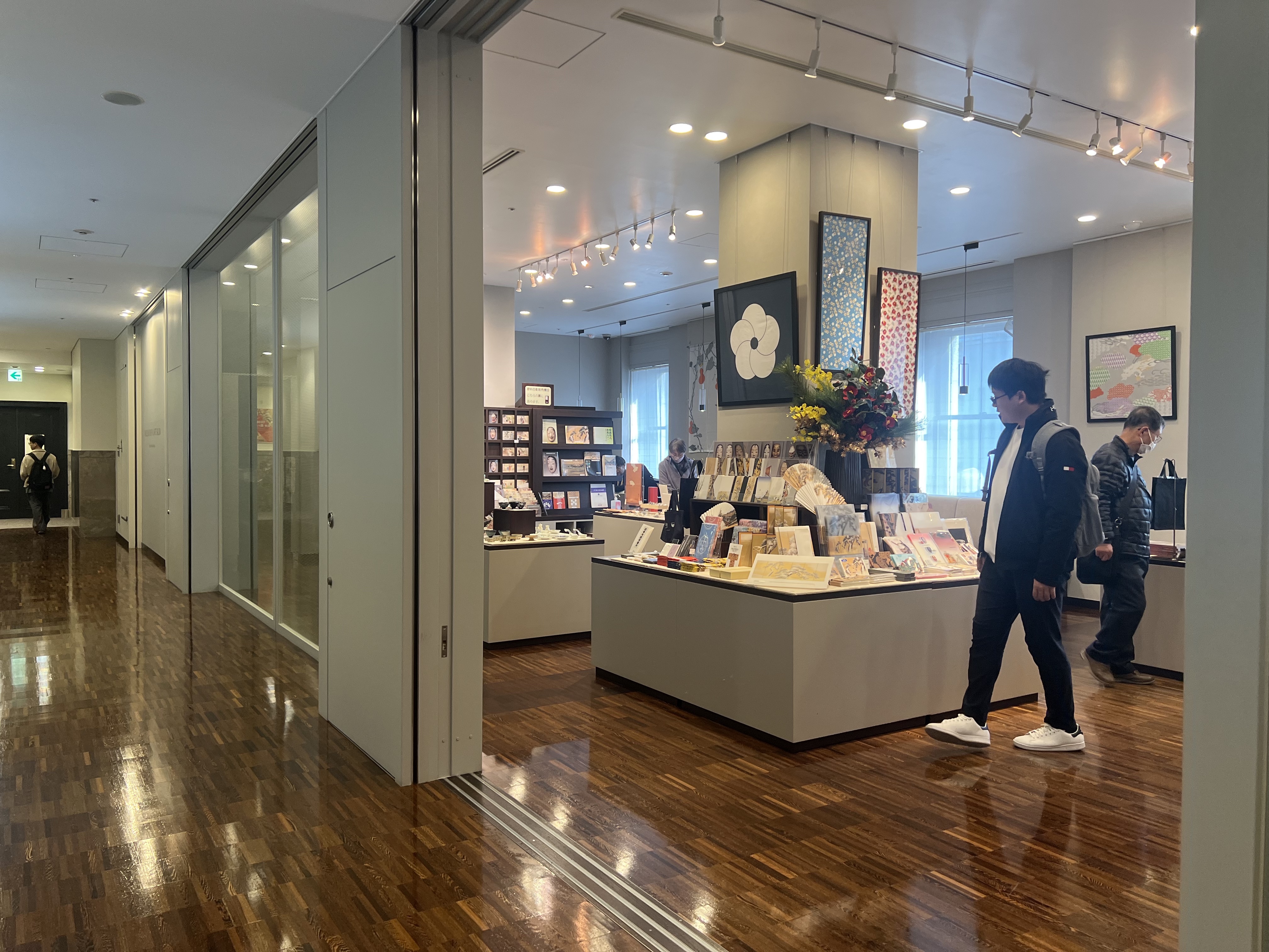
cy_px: 476
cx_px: 634
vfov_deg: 53.1
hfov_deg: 67.3
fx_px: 953
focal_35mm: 26
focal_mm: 5.7
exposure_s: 1/100
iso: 125
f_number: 1.5
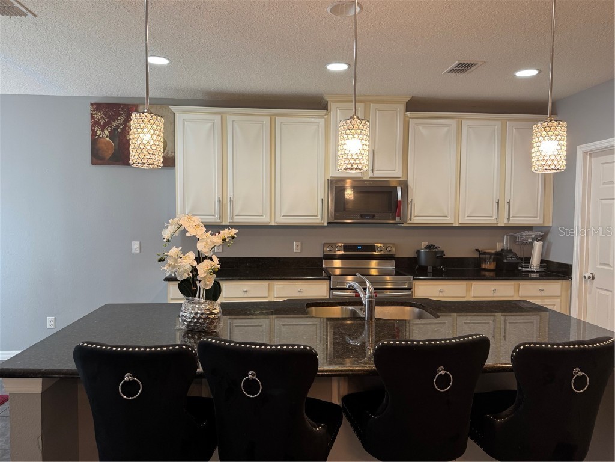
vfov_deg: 56.8
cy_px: 231
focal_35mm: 24
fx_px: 426
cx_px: 308
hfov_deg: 71.6
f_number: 1.78
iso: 125
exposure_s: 1/60
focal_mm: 6.76
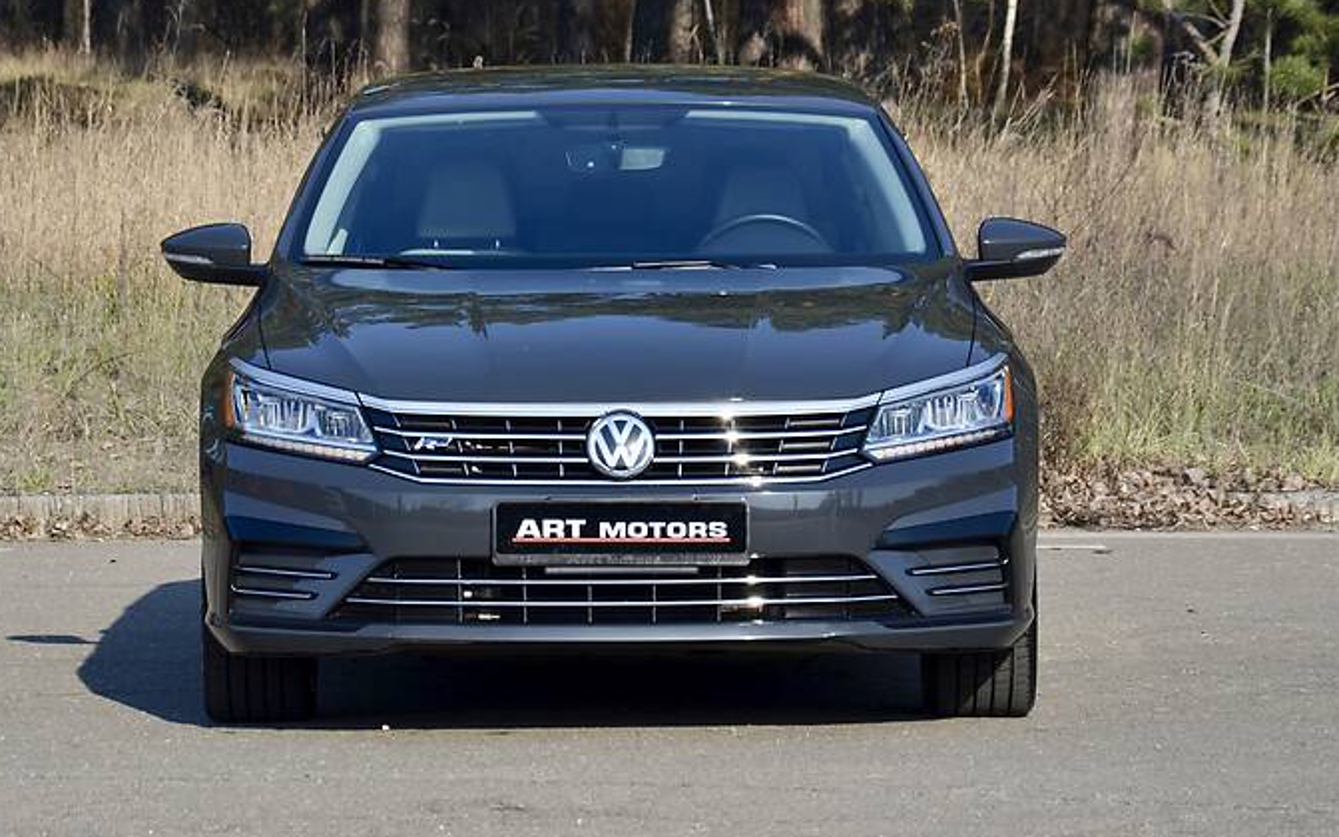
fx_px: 6956
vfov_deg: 6.9
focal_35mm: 191
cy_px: 327
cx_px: 612
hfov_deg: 11.0
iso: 100
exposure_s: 1/250
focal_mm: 105
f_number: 8
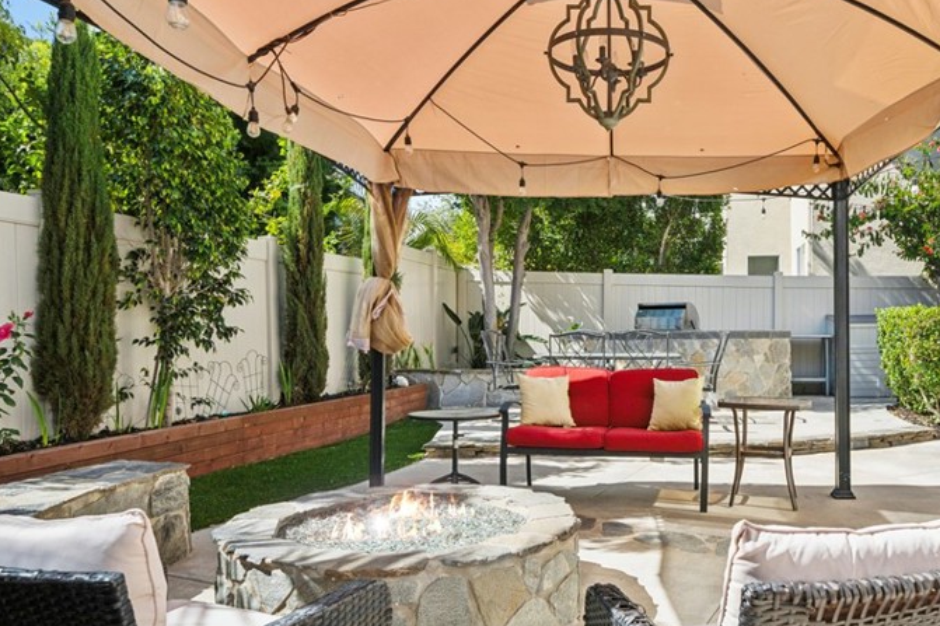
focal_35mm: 29
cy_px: 347
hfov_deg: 62.5
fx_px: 757
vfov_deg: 44.9
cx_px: 604
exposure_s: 1/800
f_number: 8
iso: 400
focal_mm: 19
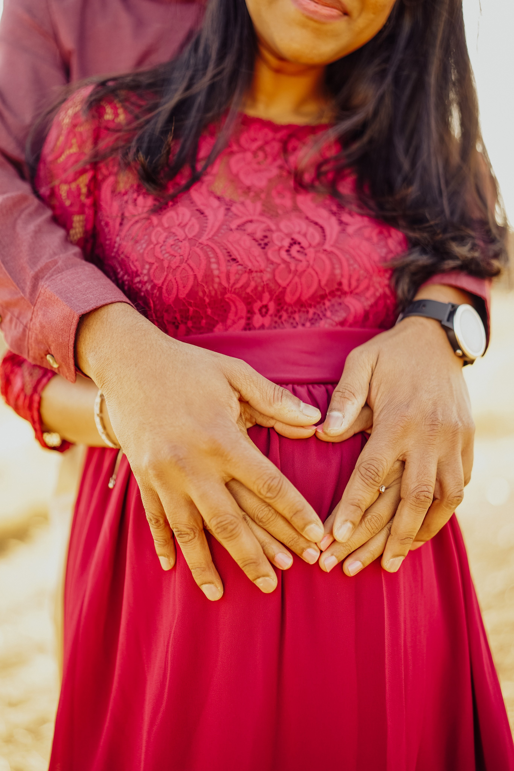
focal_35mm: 35
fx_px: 750
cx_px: 257
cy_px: 386
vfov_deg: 54.4
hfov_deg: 37.9
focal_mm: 35
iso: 100
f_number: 1.4
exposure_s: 1/250
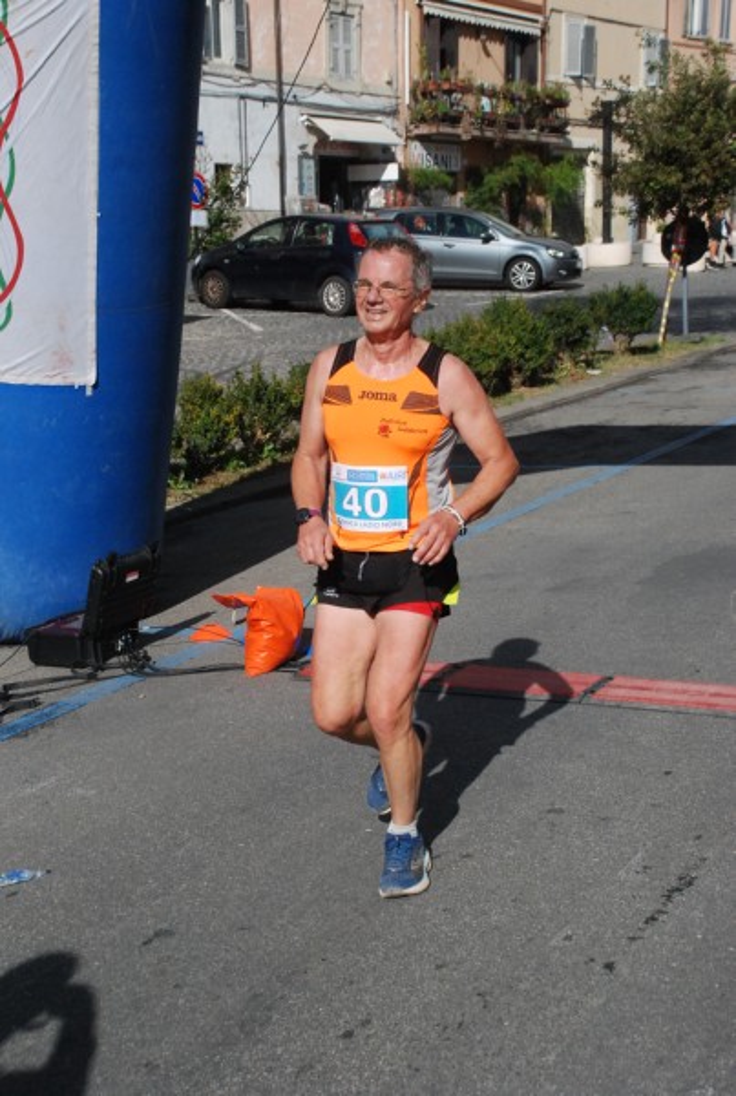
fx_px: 1602
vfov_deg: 37.8
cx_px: 368
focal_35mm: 52
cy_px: 548
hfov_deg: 25.9
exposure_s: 1/2000
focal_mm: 35
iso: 1000
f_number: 9
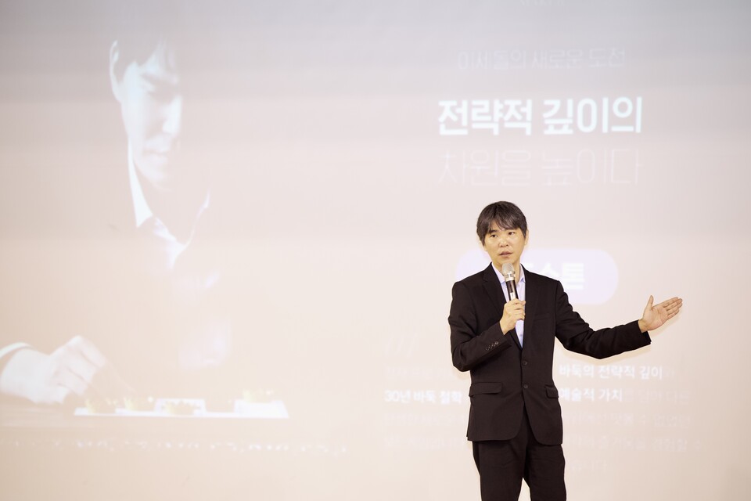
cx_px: 376
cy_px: 250
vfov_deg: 9.3
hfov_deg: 13.9
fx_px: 3087
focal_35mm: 148
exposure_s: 1/160
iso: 2500
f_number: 3.2
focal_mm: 148
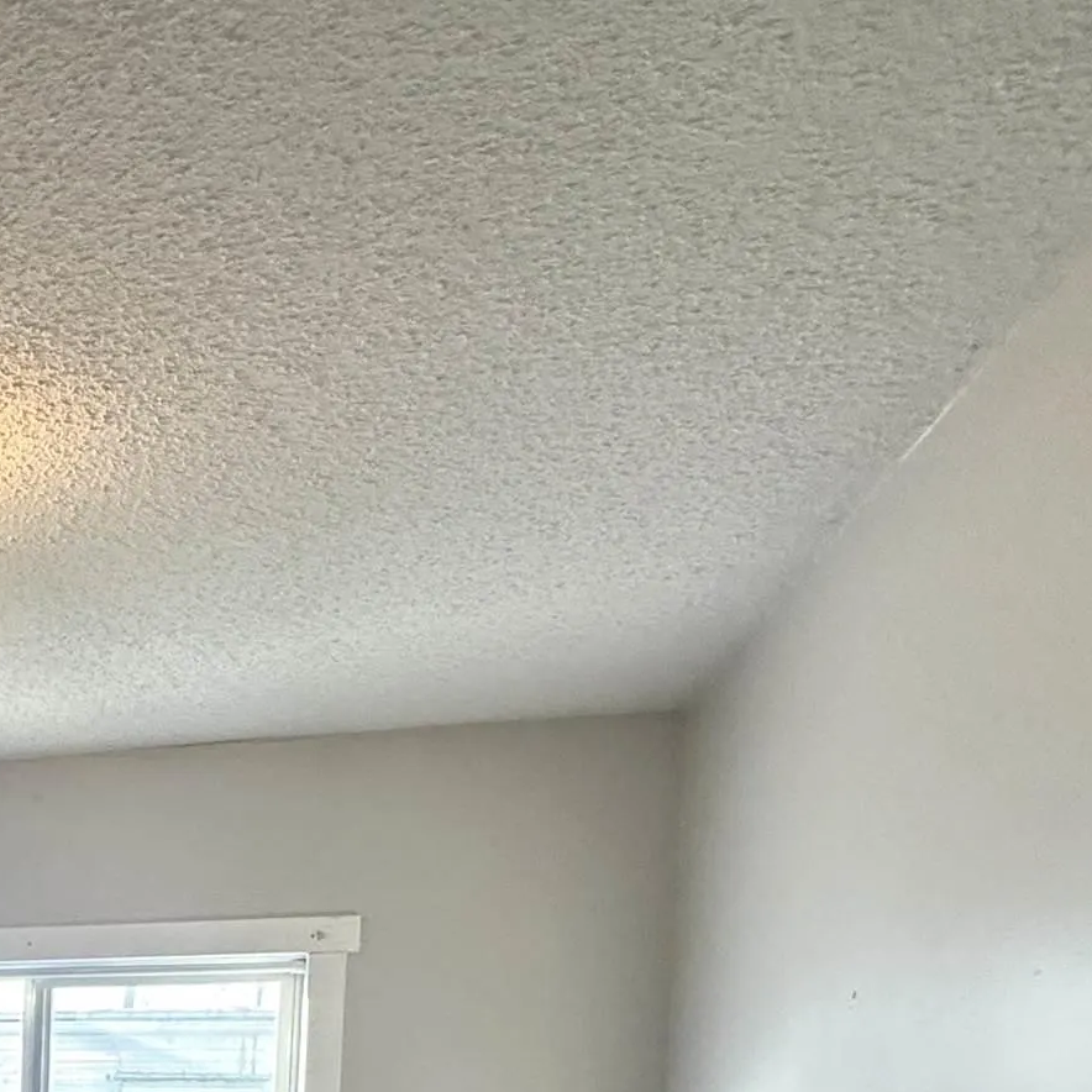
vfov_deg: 32.2
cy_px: 1324
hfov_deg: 31.6
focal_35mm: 43
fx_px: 1535
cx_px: -271
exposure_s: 1/120
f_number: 2.2
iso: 100
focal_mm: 2.22
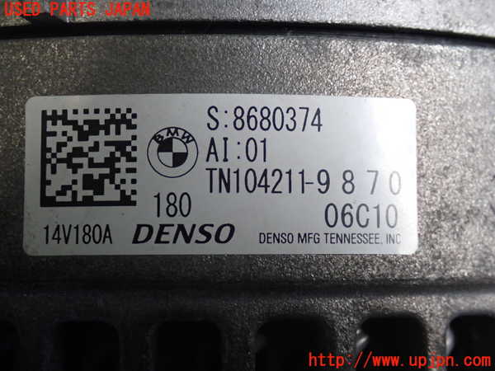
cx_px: 248
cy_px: 186
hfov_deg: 27.4
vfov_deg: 20.7
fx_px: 1015
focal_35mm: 71
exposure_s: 1/60
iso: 640
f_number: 3.9
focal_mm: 12.73
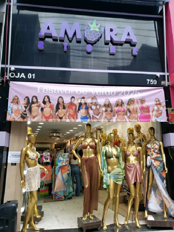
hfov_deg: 53.1
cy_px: 116
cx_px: 87
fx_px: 174
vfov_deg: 67.3
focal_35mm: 26
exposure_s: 1/60.2
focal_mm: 4.3
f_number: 2.4
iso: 50
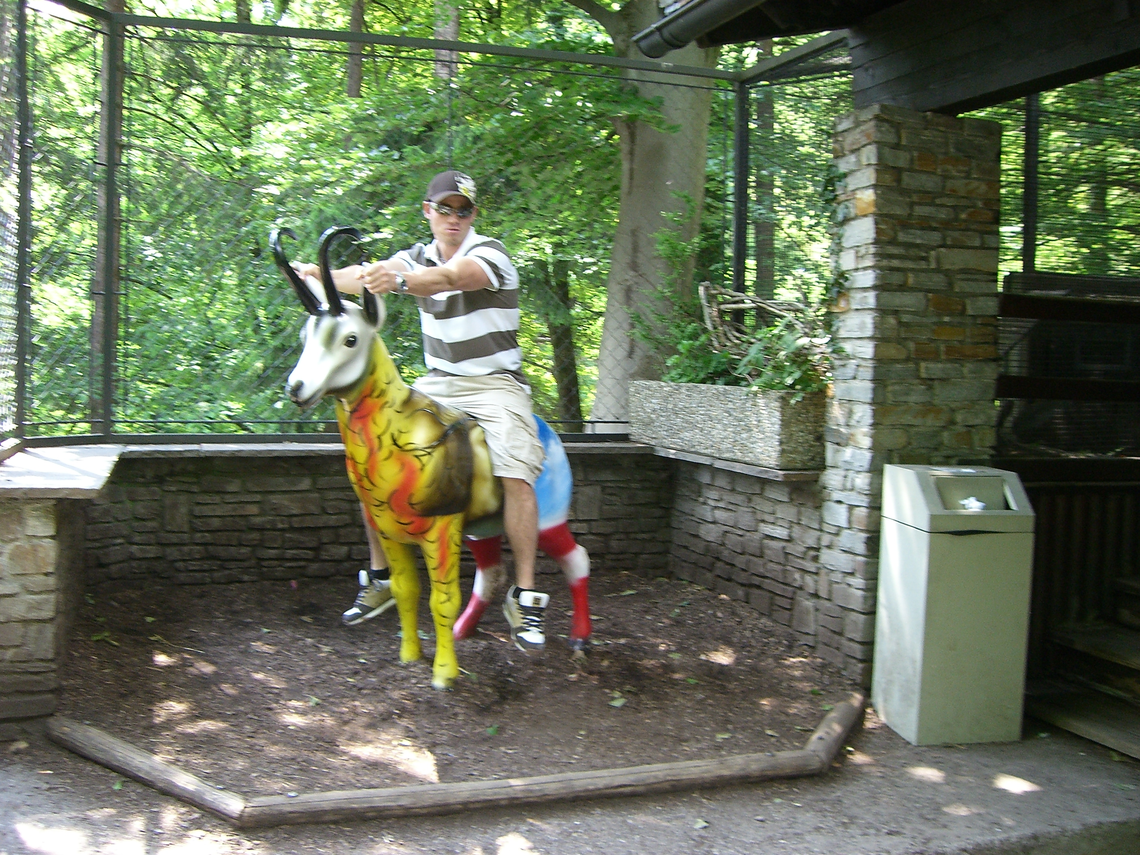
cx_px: 570
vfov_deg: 37.7
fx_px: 1251
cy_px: 428
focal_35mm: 38
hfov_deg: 49.0
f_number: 2.7
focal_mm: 6.2
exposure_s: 1/80
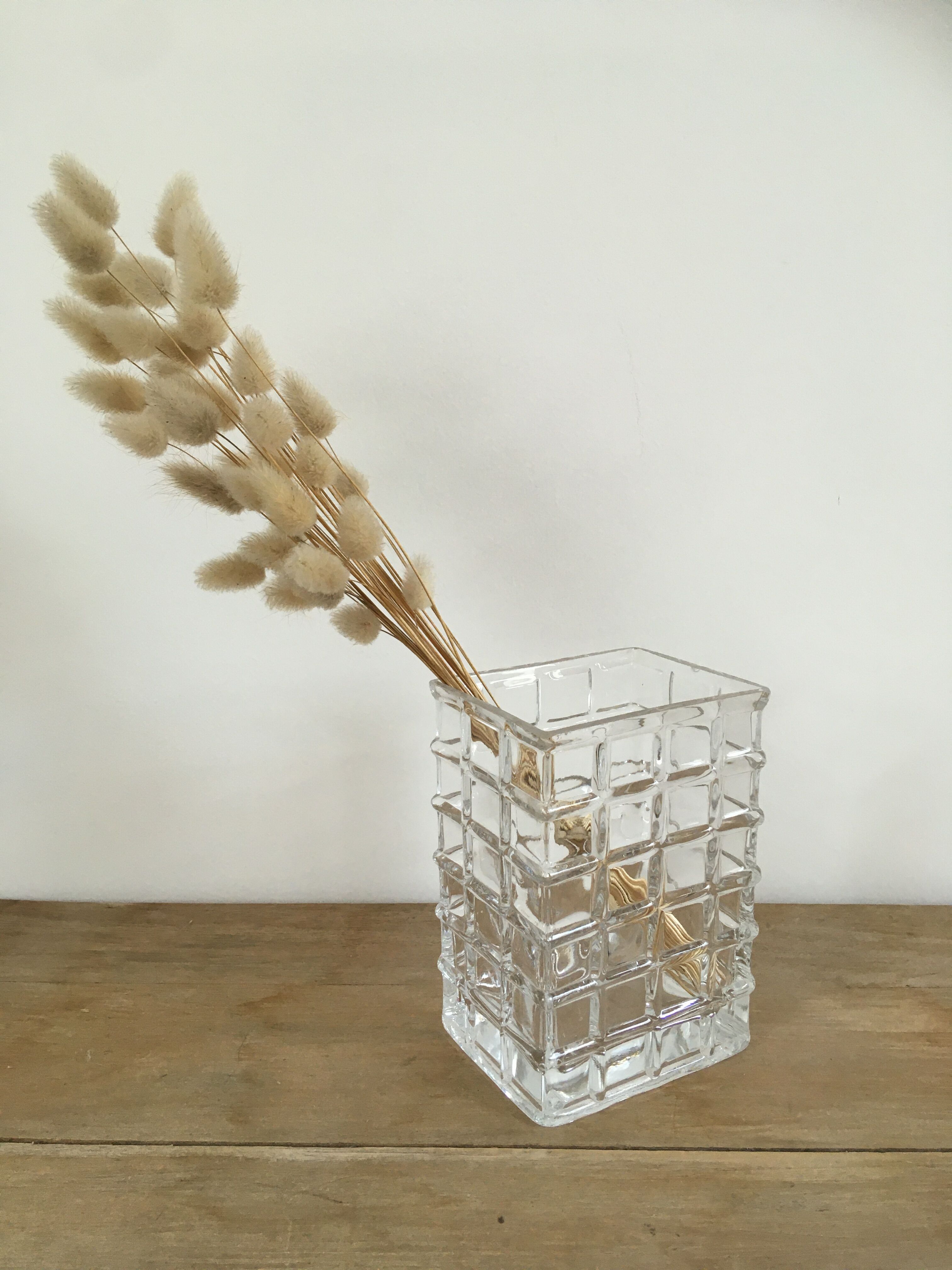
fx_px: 1063
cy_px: 635
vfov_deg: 61.7
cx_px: 476
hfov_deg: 48.2
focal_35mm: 29
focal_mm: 4.15
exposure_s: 1/33
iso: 40
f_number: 2.2
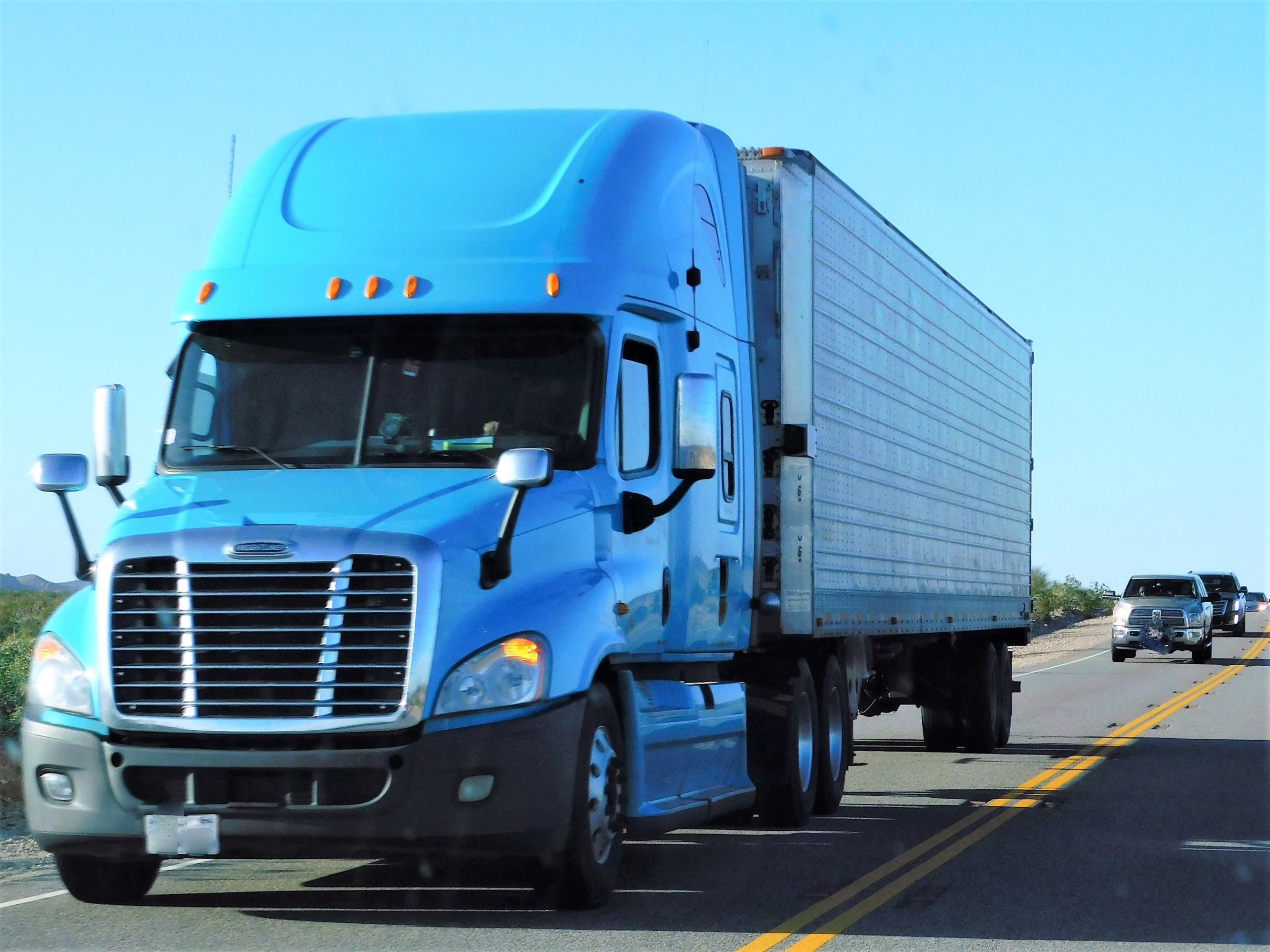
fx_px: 2604
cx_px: 635
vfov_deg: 20.7
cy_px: 476
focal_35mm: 71
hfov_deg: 27.4
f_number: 4.3
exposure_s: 1/1000
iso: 125
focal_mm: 12.6
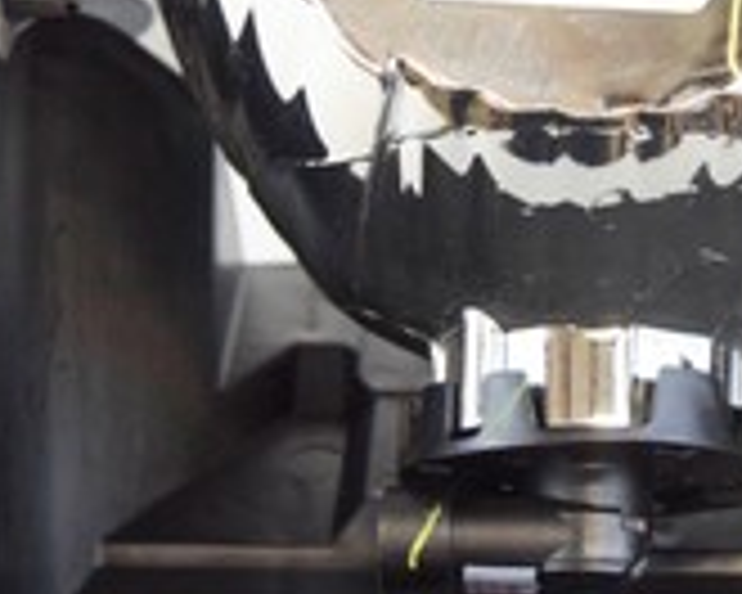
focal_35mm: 131
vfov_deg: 11.7
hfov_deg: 14.6
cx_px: 585
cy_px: 119
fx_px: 2877
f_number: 4
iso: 1400
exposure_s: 1/60
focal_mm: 24
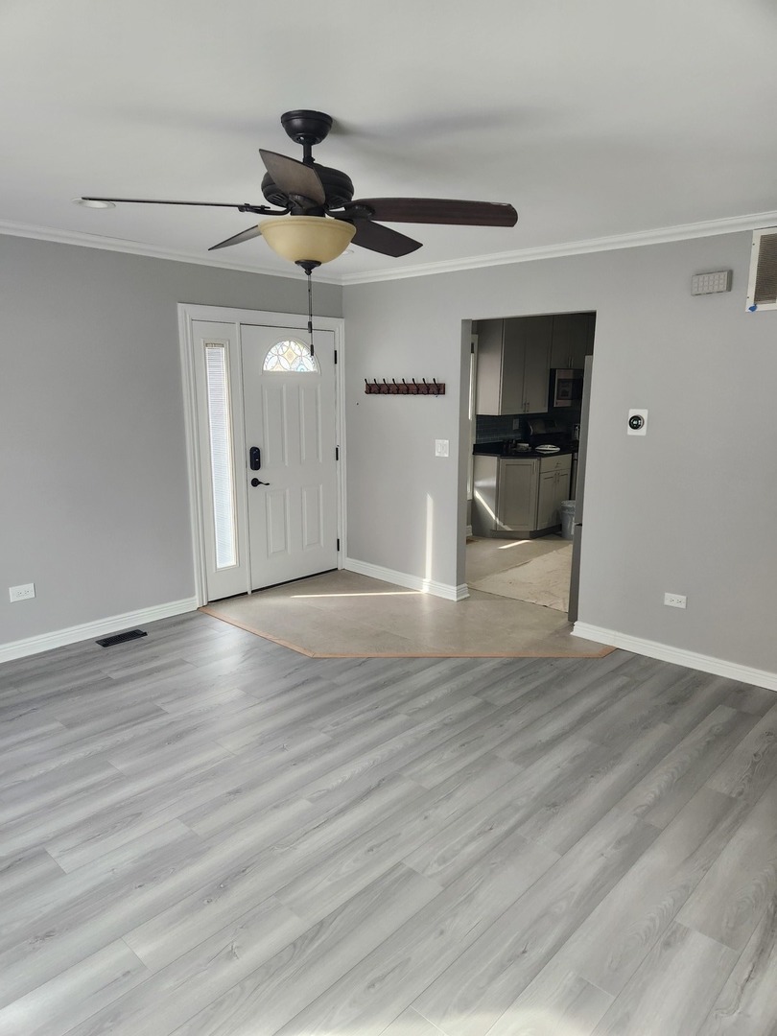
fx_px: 688
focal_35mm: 23
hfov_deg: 58.9
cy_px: 518
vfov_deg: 73.9
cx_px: 388
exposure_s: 1/180
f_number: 1.8
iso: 160
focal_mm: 5.4
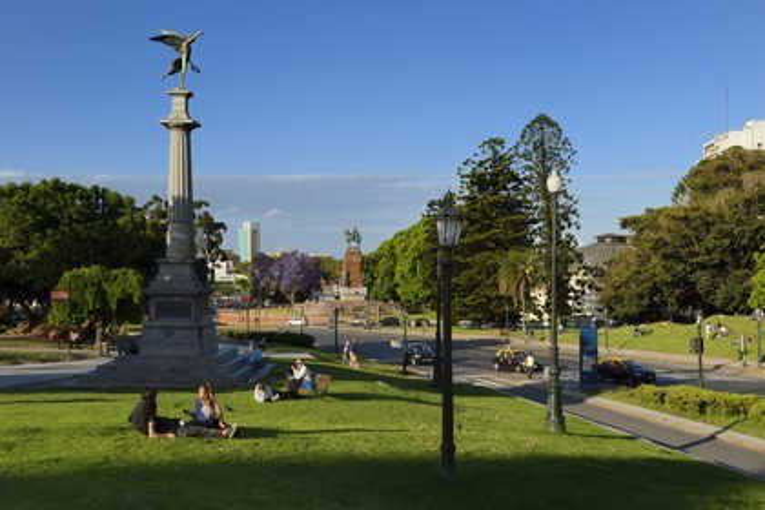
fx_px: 807
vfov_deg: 35.1
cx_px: 382
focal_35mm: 38
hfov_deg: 50.7
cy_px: 255
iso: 200
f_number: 16
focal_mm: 38
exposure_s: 1/160
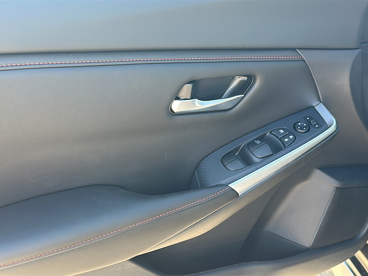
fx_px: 372
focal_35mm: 35
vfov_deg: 40.7
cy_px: 138
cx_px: 184
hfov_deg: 52.6
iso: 80
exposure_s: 1/215
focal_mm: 6.86
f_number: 1.78
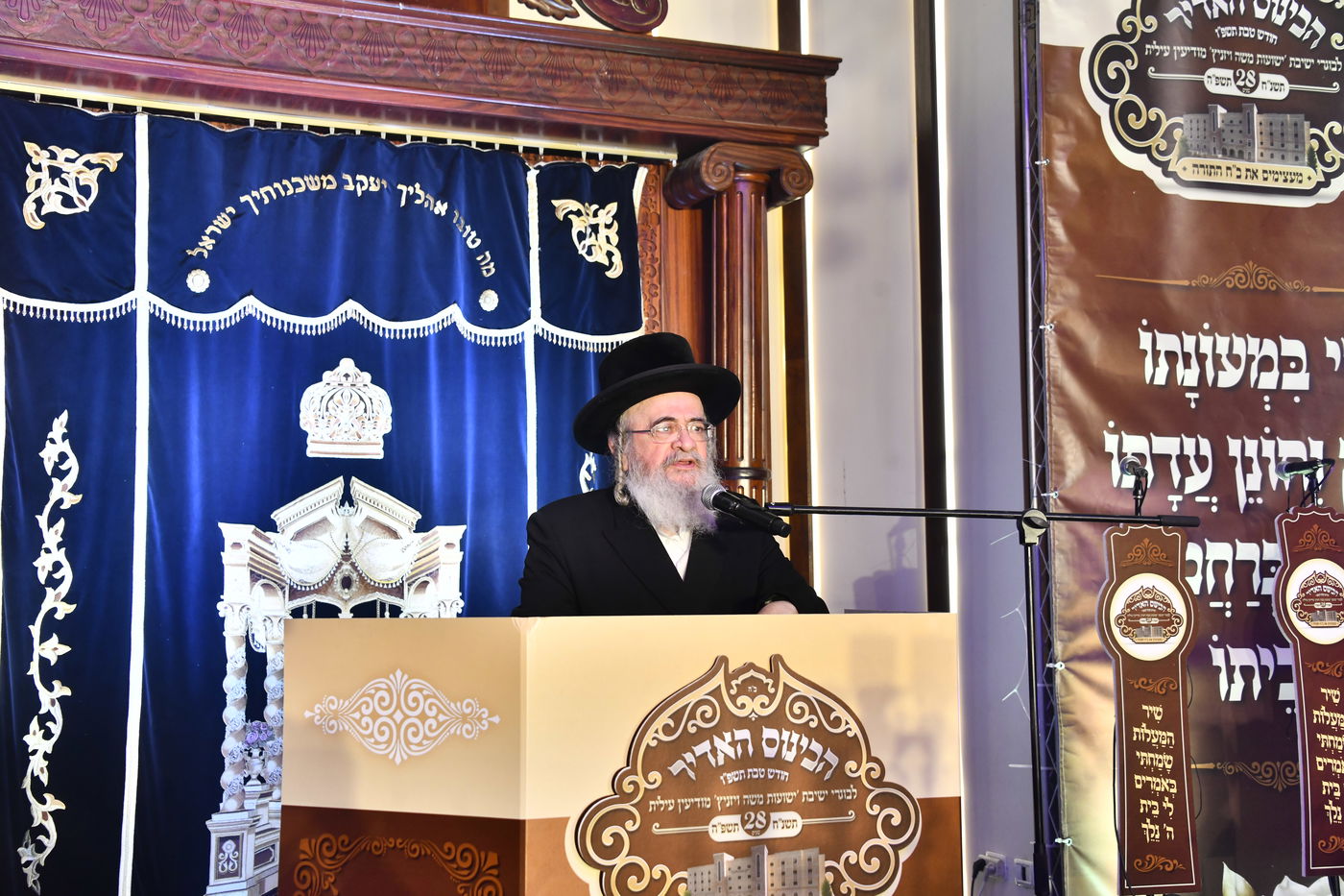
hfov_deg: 41.1
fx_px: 1792
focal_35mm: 48
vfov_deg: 28.1
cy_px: 448
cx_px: 672
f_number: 5.6
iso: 1000
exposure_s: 1/100
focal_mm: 48
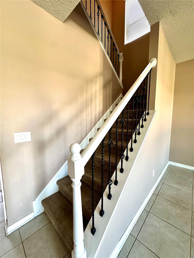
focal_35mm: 14
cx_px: 97
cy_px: 129
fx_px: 105
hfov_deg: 85.7
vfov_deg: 102.1
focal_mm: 2.22
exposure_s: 1/60
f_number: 2.2
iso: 320
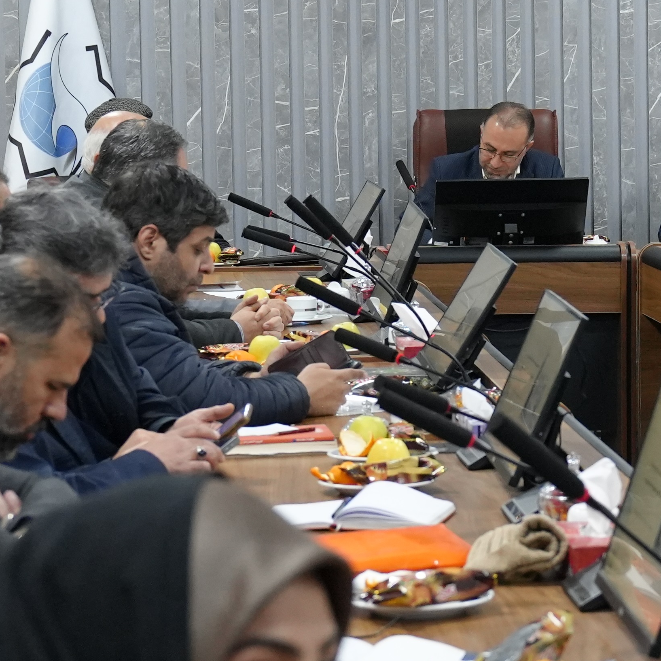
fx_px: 3262
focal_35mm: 151
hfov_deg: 11.4
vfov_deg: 11.6
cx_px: 744
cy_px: 313
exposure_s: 1/160
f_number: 4
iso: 2500
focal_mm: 42
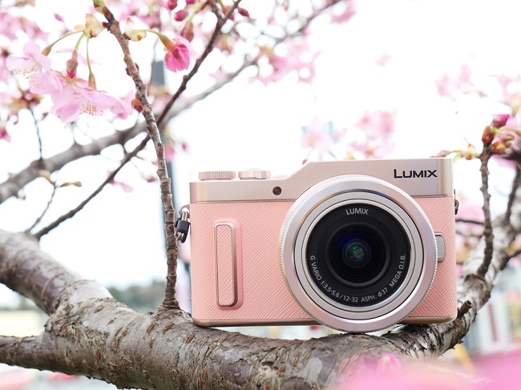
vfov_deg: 29.1
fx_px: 752
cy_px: 195
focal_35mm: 50
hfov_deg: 38.2
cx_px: 260
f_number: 5.6
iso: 400
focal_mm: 25
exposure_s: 1/250
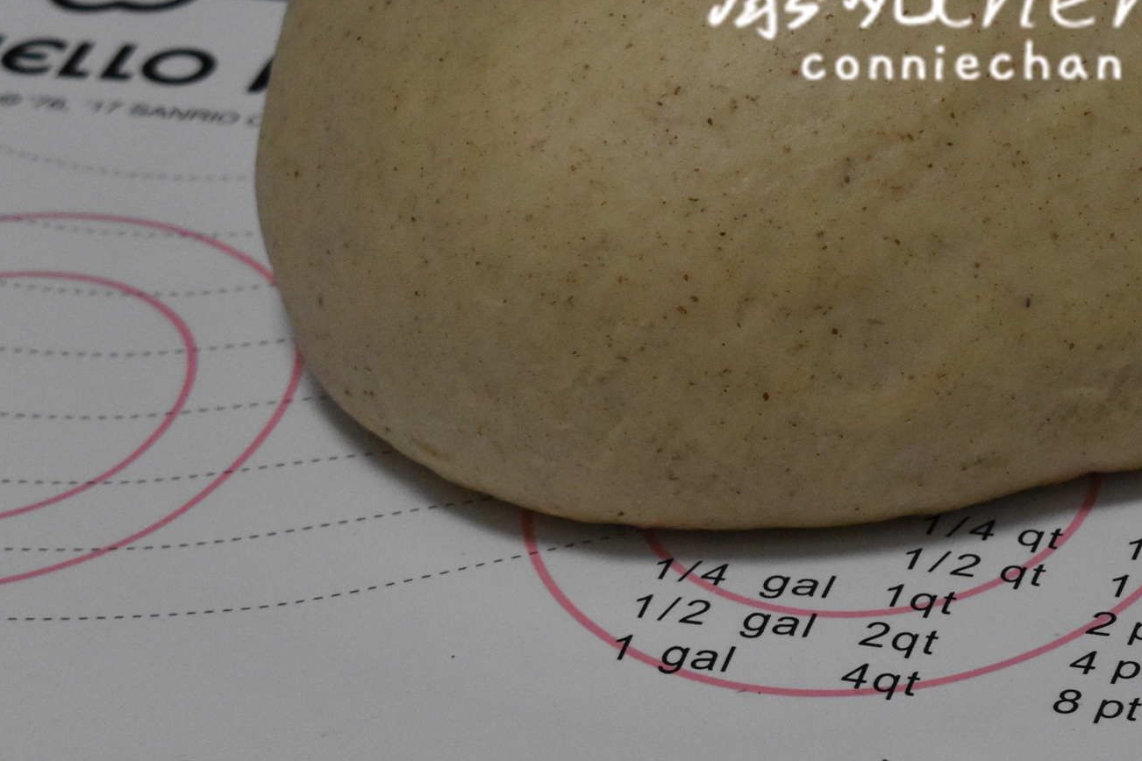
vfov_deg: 7.2
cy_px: -4
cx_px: 999
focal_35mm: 190
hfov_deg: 10.8
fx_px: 6032
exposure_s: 1/100
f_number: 7.1
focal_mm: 55
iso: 2500
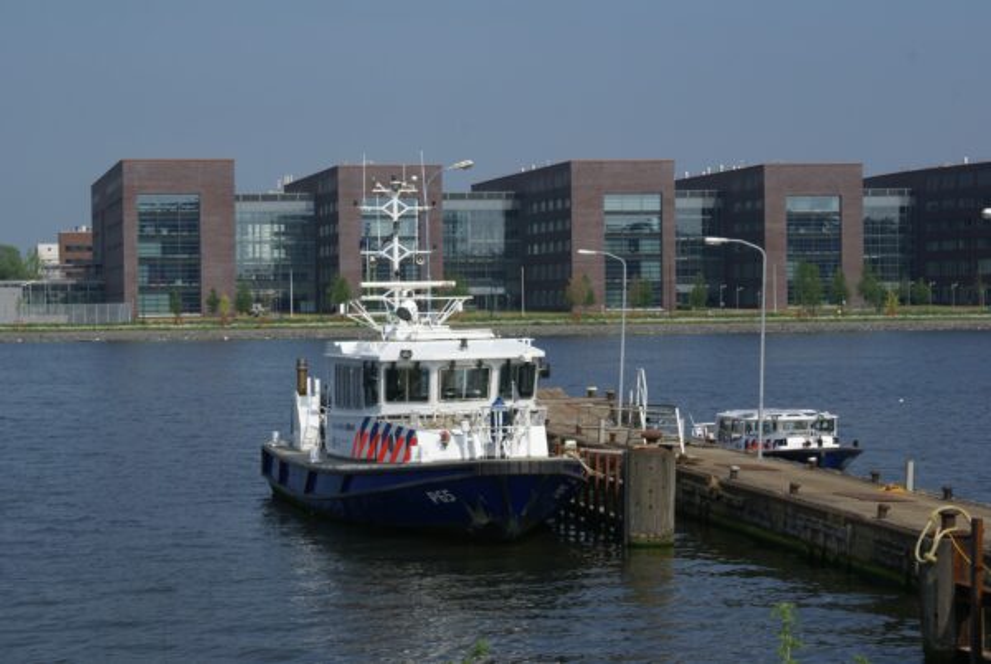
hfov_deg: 19.4
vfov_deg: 13.1
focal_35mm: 105
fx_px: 2895
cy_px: 332
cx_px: 496
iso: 100
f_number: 13
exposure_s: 1/200
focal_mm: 70
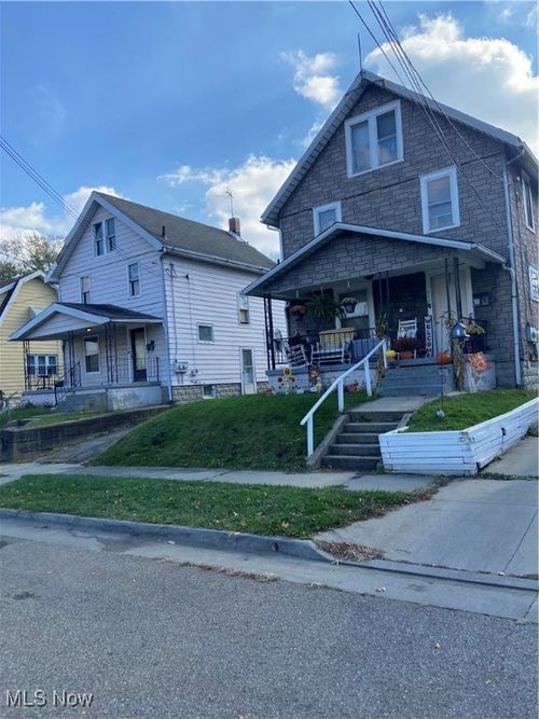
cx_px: 270
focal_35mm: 26
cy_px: 360
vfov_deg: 67.3
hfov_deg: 53.0
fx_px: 540
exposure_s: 1/1412
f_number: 1.8
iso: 32
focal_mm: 4.25
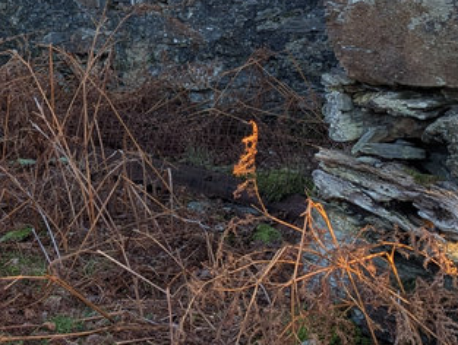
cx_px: -47
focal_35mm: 92
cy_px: 140
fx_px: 1220
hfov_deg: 20.3
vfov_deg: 16.1
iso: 70
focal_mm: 6.81
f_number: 1.85
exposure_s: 1/204
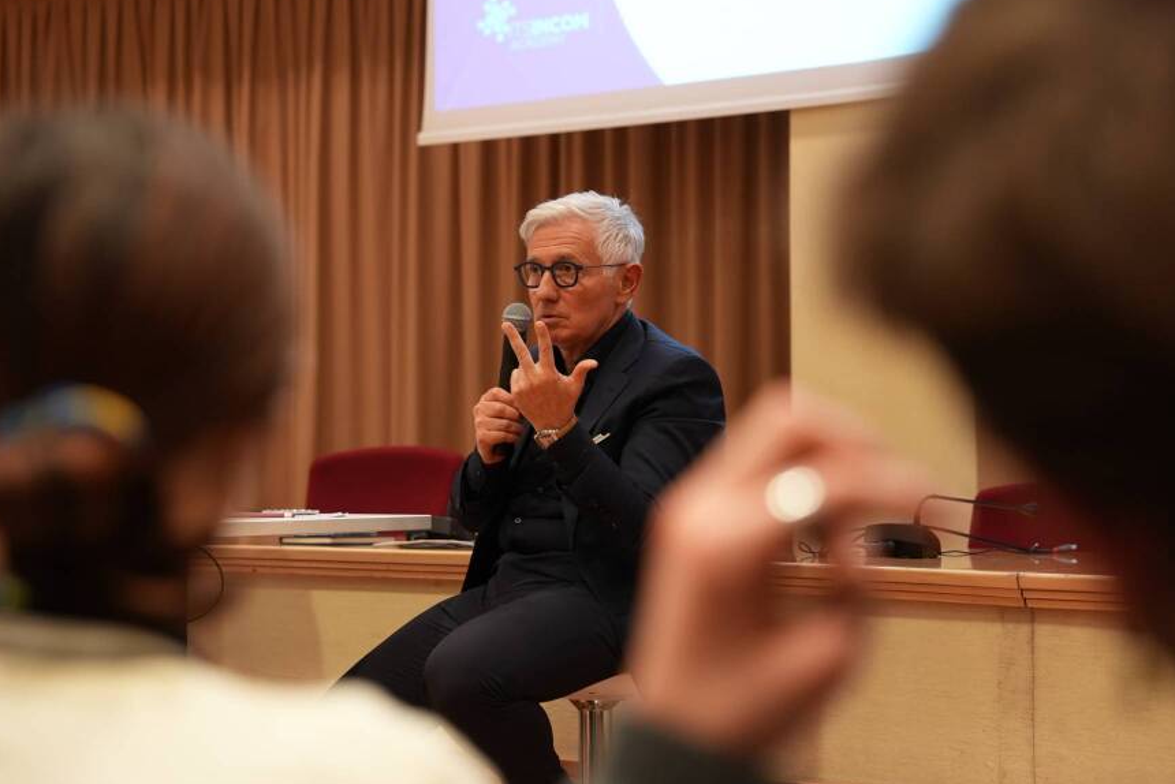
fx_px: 2644
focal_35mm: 81
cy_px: 403
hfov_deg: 25.0
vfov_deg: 16.9
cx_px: 556
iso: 1600
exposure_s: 1/100
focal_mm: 68
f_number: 2.8
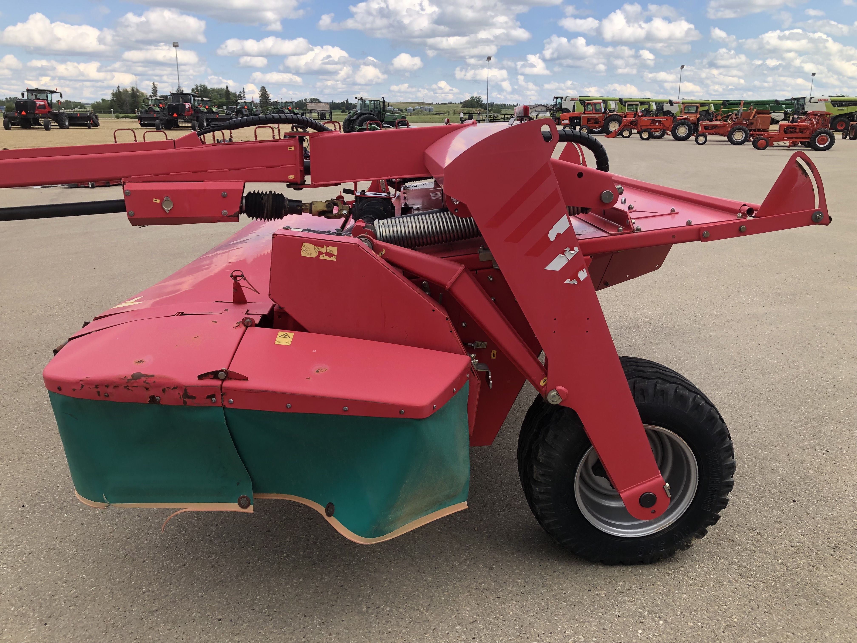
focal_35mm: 28
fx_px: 693
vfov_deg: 49.7
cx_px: 428
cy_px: 322
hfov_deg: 63.4
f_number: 1.8
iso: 20
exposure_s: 1/1066
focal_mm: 3.99
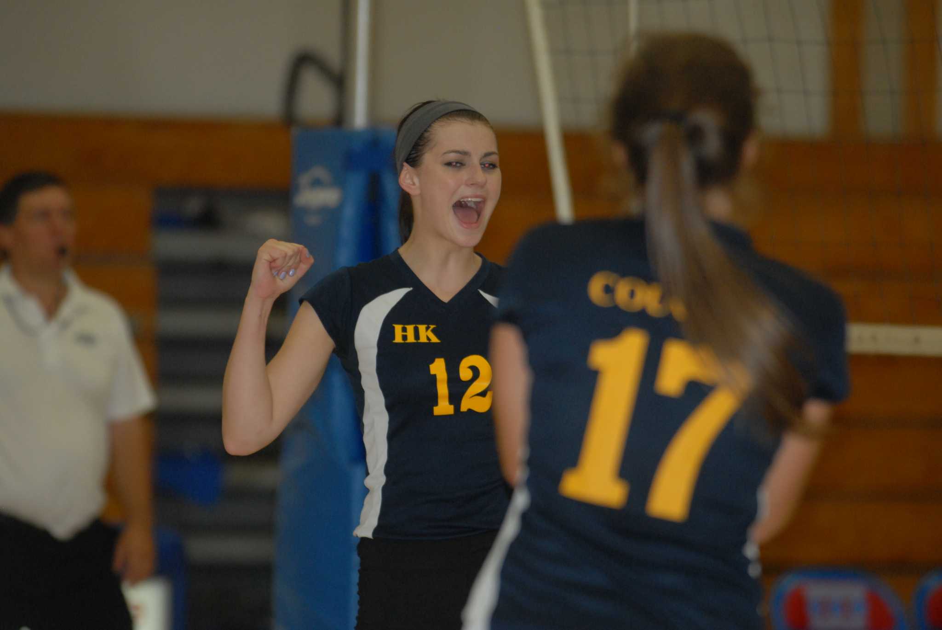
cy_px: 315
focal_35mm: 300
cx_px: 471
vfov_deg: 4.6
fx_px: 7858
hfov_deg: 6.9
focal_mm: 200
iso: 640
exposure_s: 1/250
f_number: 3.5
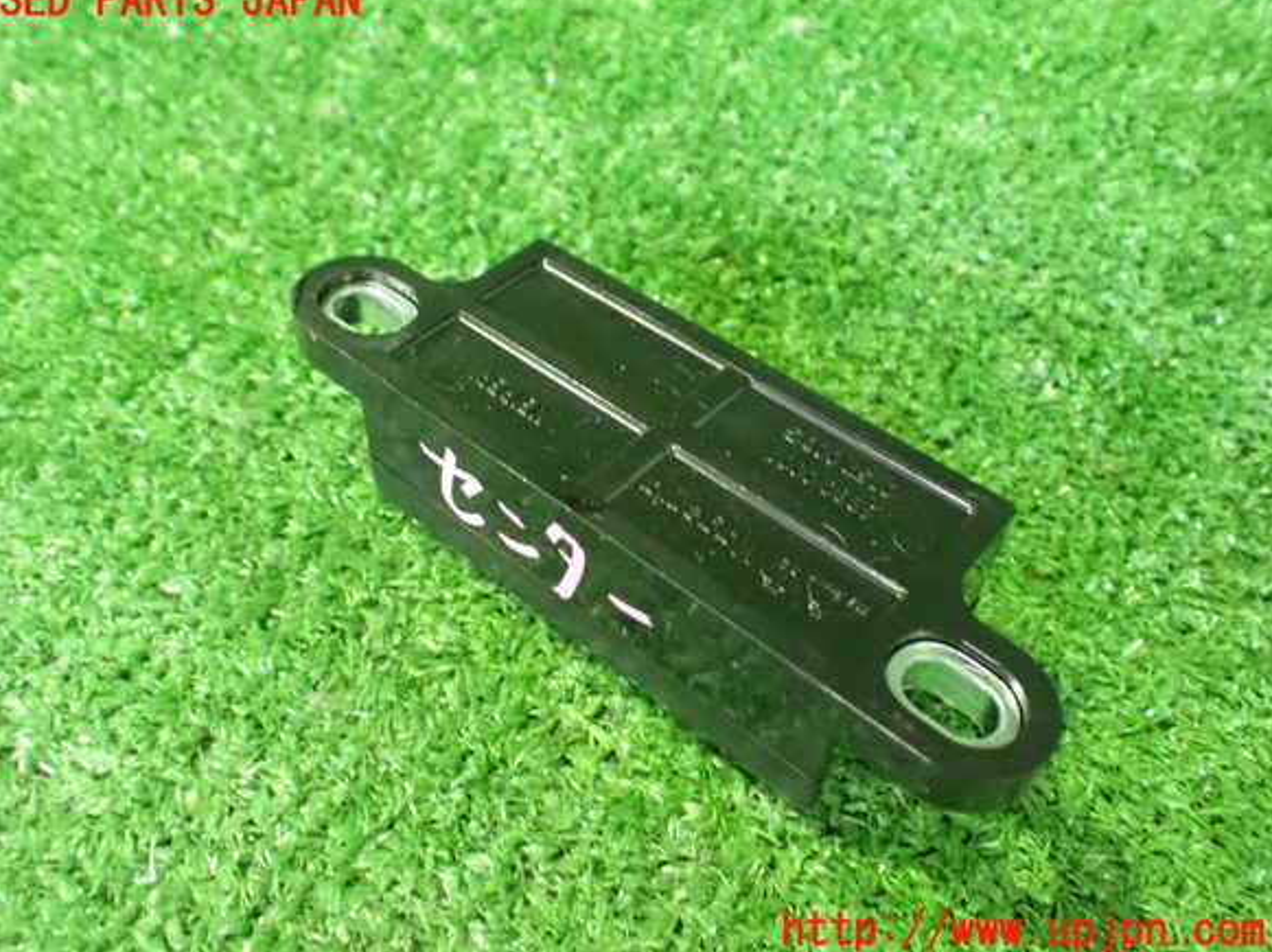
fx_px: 1138
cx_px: 620
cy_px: 466
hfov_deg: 58.4
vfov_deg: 45.4
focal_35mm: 31
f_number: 2.3
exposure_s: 1/25
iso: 1600
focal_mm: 5.4
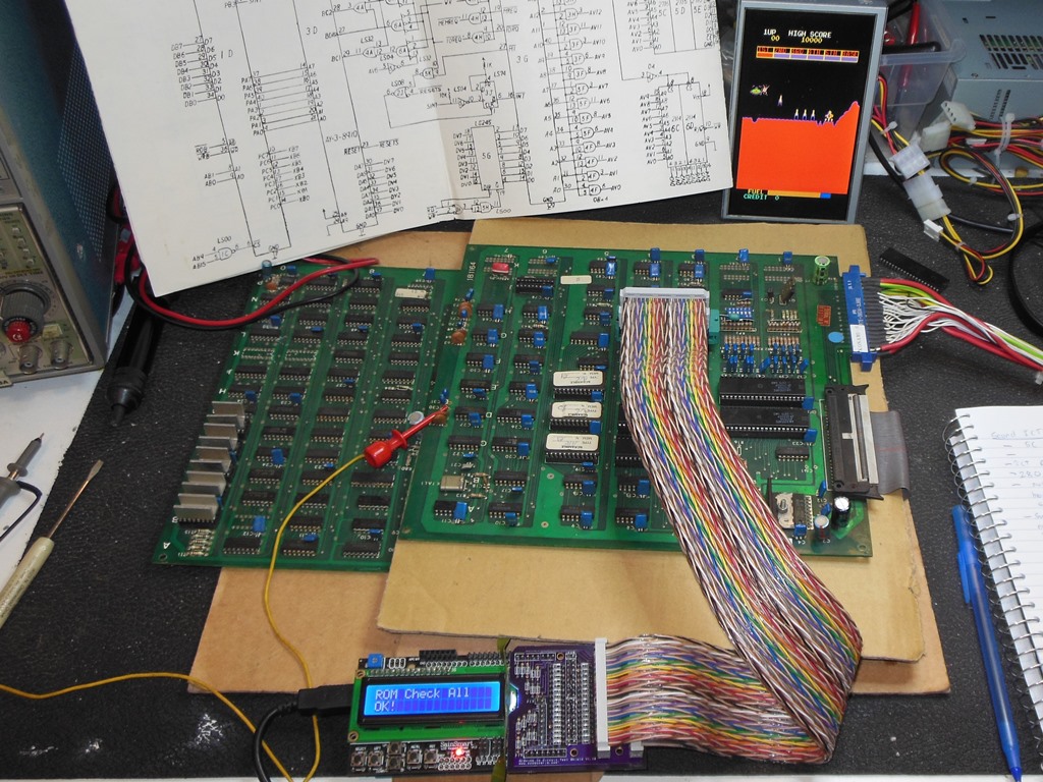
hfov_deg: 61.7
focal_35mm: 29
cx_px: 522
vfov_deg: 48.2
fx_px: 874
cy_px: 391
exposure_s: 1/30
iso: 125
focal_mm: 5.2
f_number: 3.3
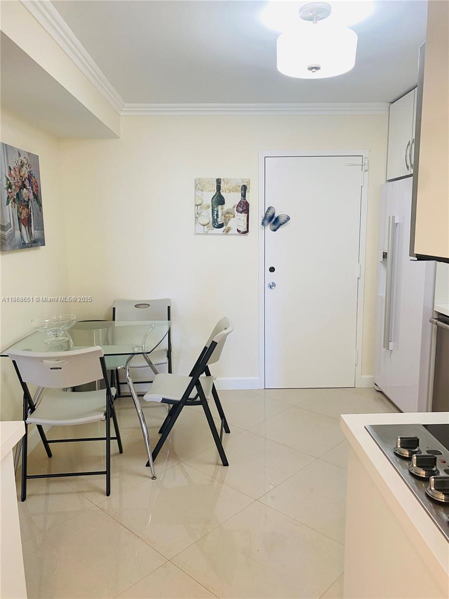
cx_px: 224
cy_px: 300
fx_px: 450
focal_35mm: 26
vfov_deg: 67.3
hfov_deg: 53.1
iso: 80
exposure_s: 1/60
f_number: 1.8
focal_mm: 4.25
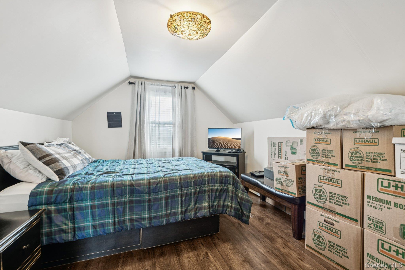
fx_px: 180
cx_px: 202
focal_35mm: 16
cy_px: 135
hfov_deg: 96.7
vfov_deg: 73.7
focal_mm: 16
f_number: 8
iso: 250
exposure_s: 1/3.33
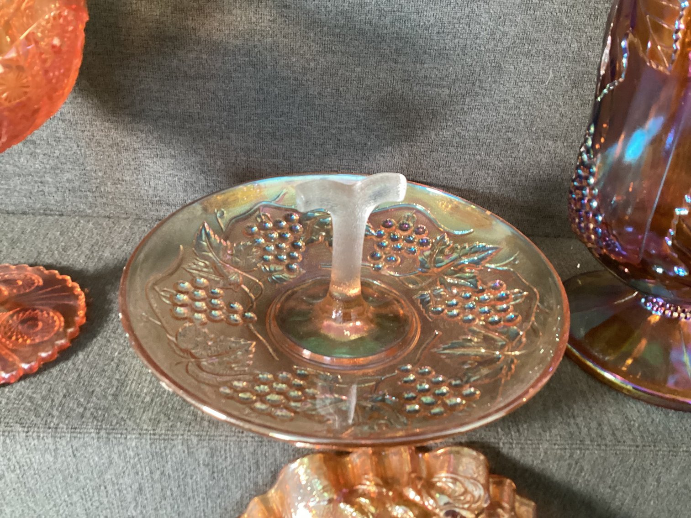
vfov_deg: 45.4
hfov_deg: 58.3
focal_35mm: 31
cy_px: 259
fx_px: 619
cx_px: 346
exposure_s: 1/30
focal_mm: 3.3
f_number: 2.4
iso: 400
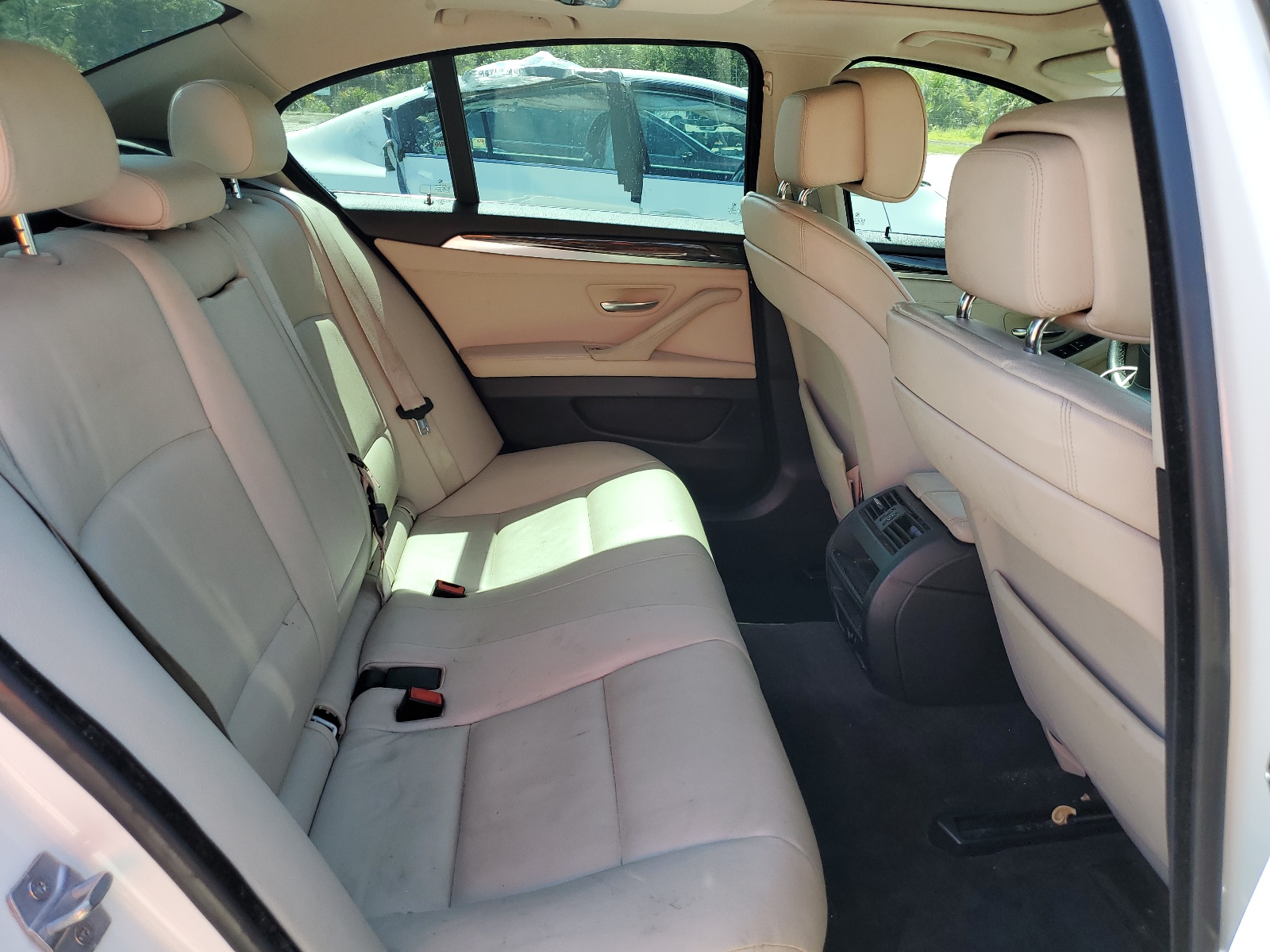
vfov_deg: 53.1
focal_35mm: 26
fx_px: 954
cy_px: 476
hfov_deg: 67.3
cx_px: 635
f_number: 1.5
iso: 50
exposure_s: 1/294
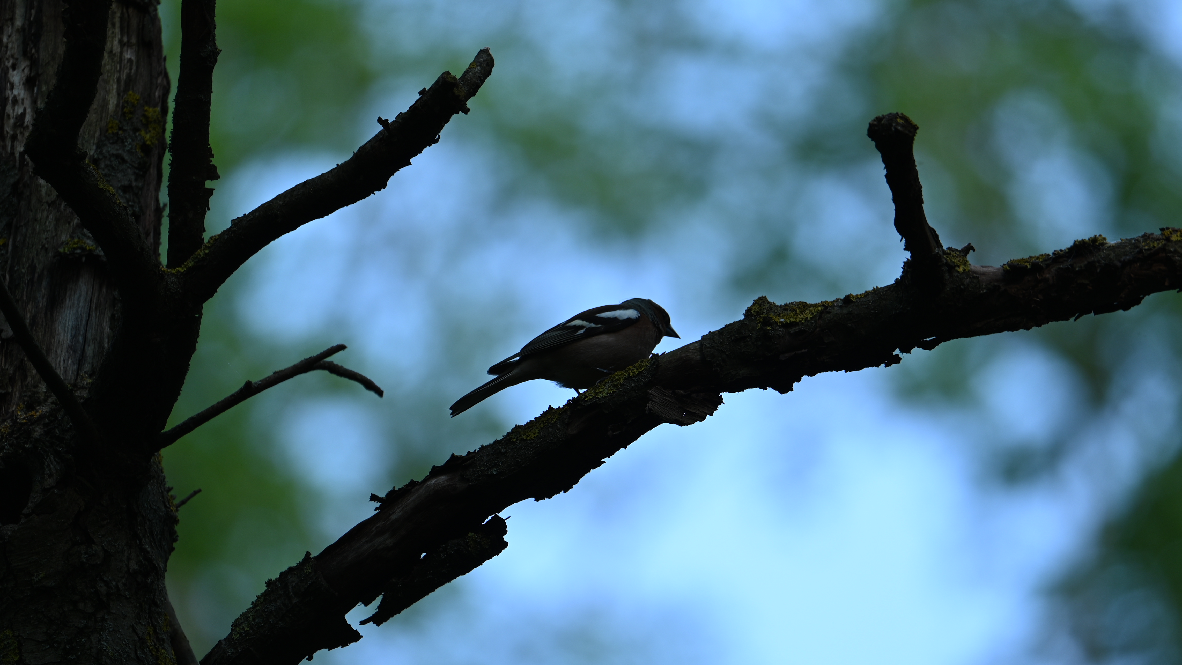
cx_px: 691
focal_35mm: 693
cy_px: 382
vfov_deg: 1.8
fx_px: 21721
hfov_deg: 3.1
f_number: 6.7
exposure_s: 1/100
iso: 110
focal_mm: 500
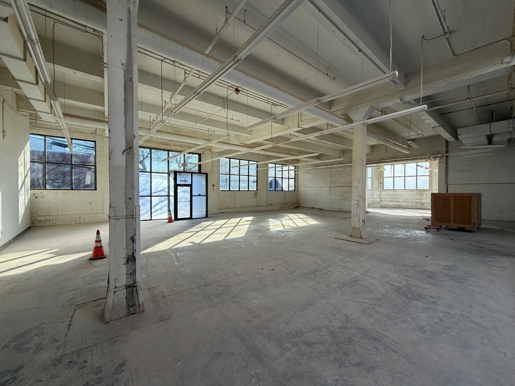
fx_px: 208
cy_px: 193
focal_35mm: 14
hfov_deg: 102.1
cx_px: 258
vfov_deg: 85.7
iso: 40
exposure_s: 1/137
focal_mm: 2.22
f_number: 2.2
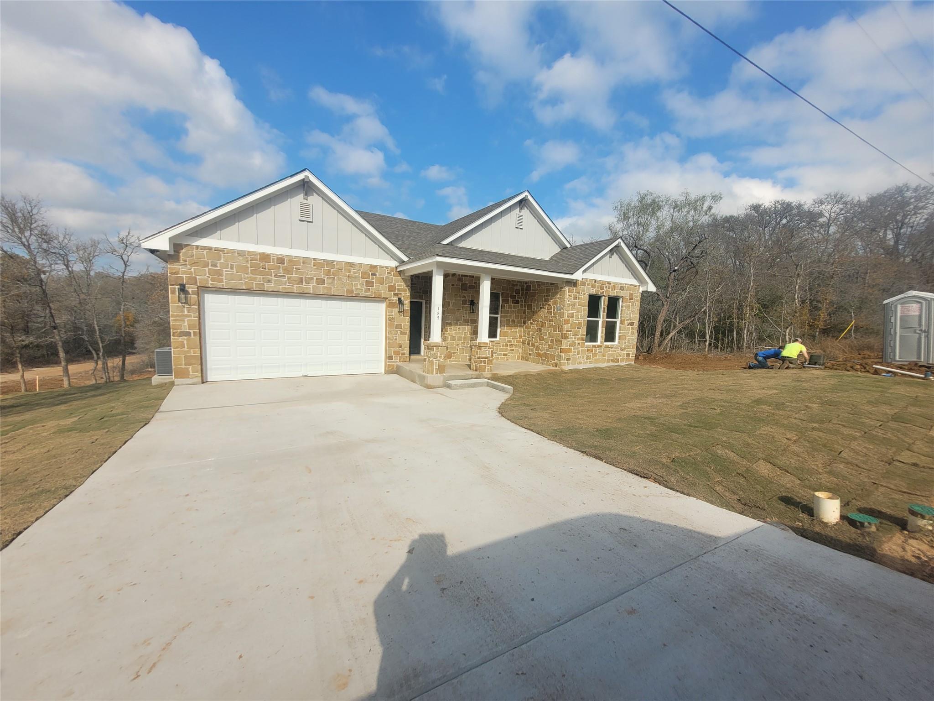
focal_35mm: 13
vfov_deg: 89.9
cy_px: 350
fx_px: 351
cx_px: 467
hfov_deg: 106.2
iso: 40
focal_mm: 1.74
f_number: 2.2
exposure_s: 1/1737
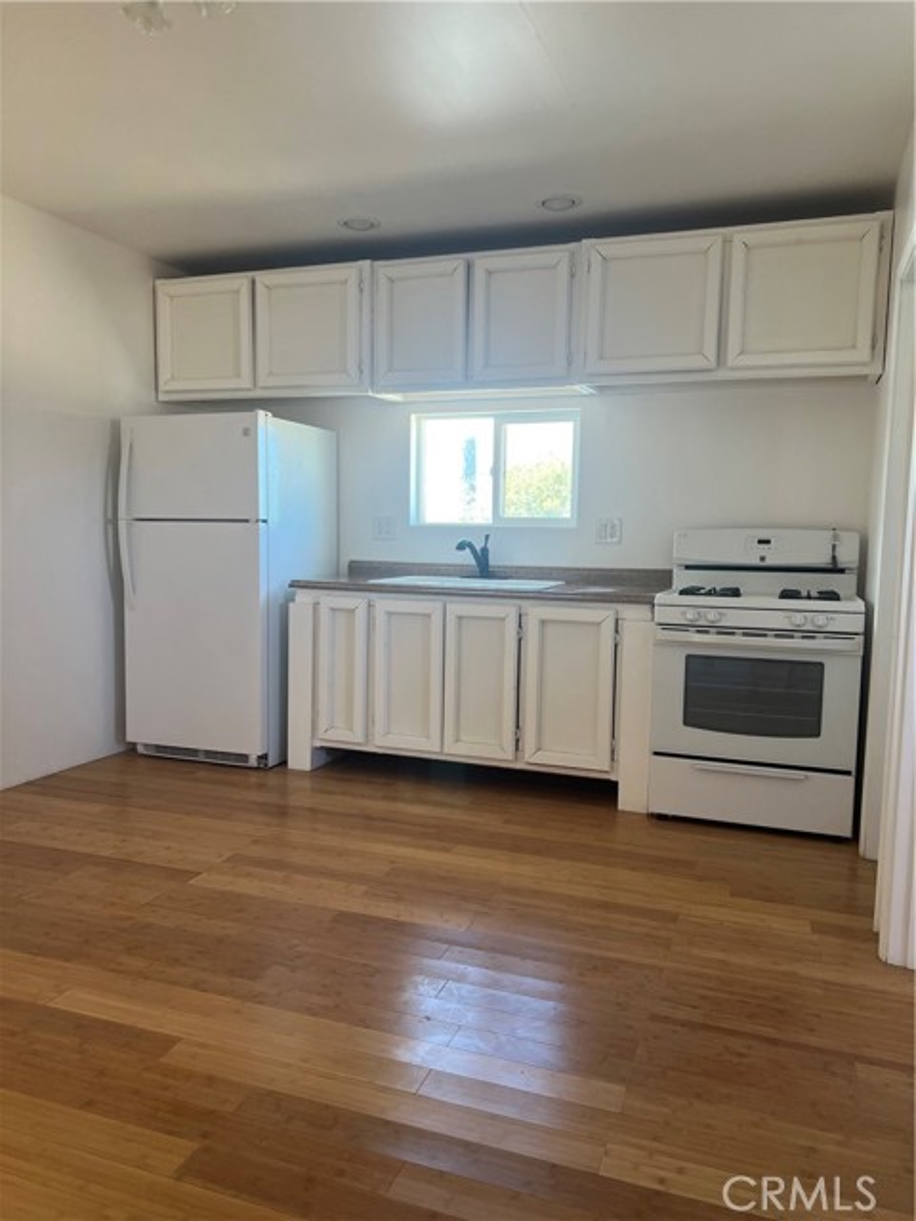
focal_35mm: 26
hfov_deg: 53.1
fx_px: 917
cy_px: 610
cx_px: 458
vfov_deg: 67.3
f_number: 1.5
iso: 125
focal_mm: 5.7
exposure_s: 1/121
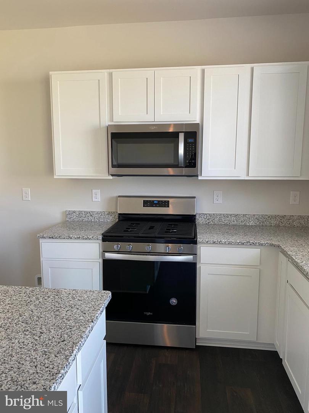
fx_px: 309
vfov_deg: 67.3
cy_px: 206
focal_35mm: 26
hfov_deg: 53.1
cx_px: 154
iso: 125
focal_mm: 4.25
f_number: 1.8
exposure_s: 1/78
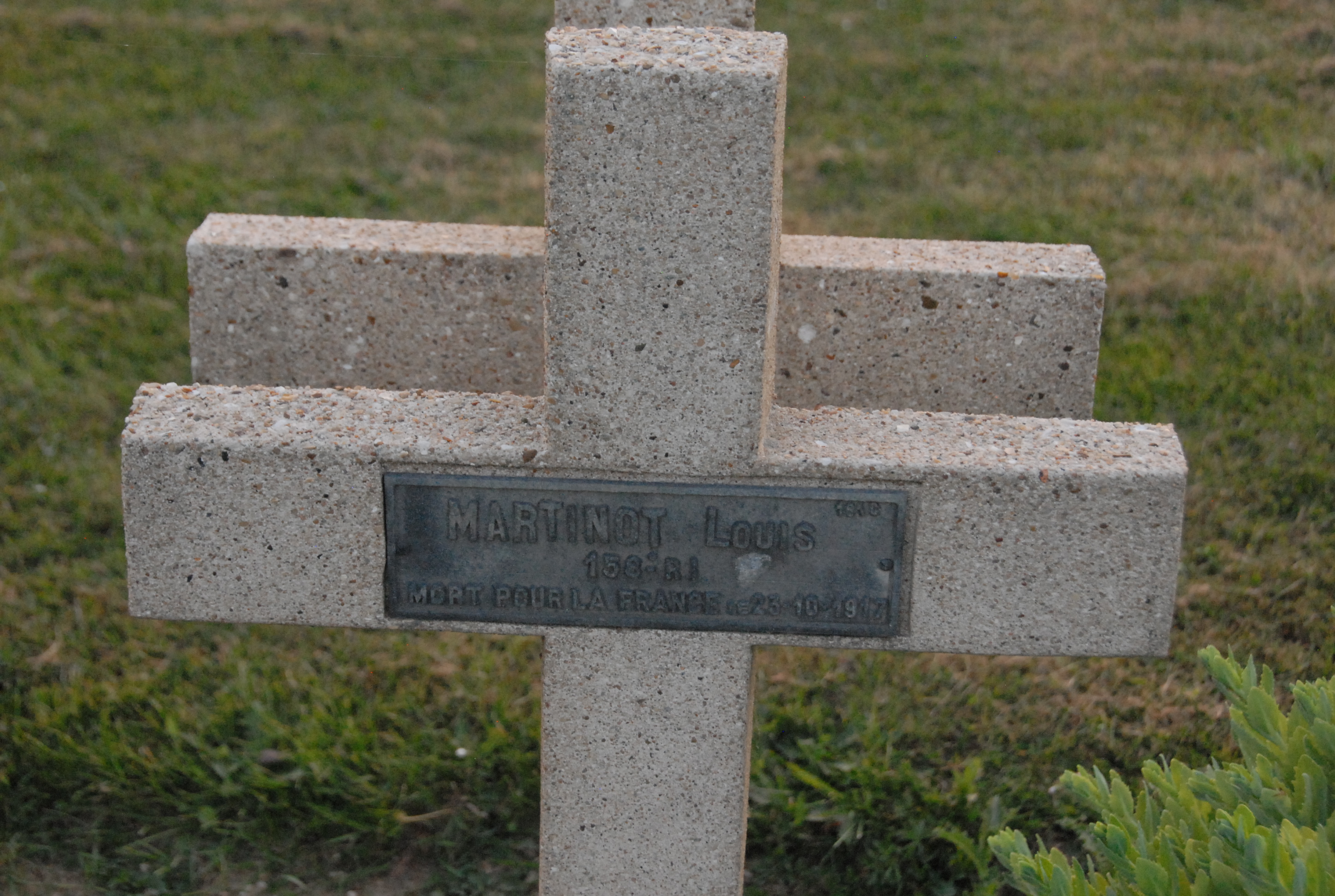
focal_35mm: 72
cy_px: 448
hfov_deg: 28.0
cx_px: 668
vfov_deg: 19.0
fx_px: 2675
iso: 1600
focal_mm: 48
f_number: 7.1
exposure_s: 1/80
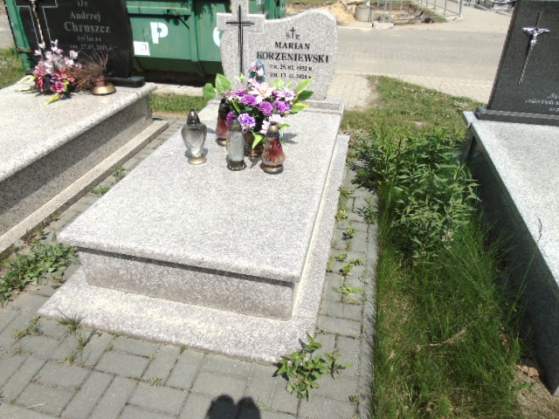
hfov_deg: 69.4
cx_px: 280
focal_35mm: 25
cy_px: 210
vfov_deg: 54.9
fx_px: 404
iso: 80
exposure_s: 1/1500
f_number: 3.4
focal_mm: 4.4
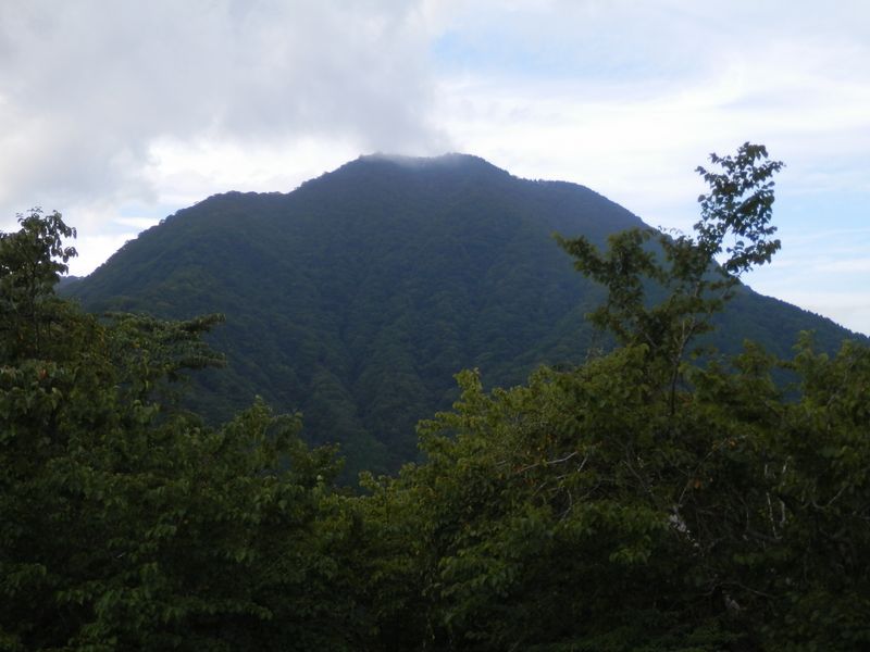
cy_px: 326
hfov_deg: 46.8
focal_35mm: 40
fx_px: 1005
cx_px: 435
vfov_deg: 36.0
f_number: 3.7
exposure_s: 1/320
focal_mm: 7.3
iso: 80
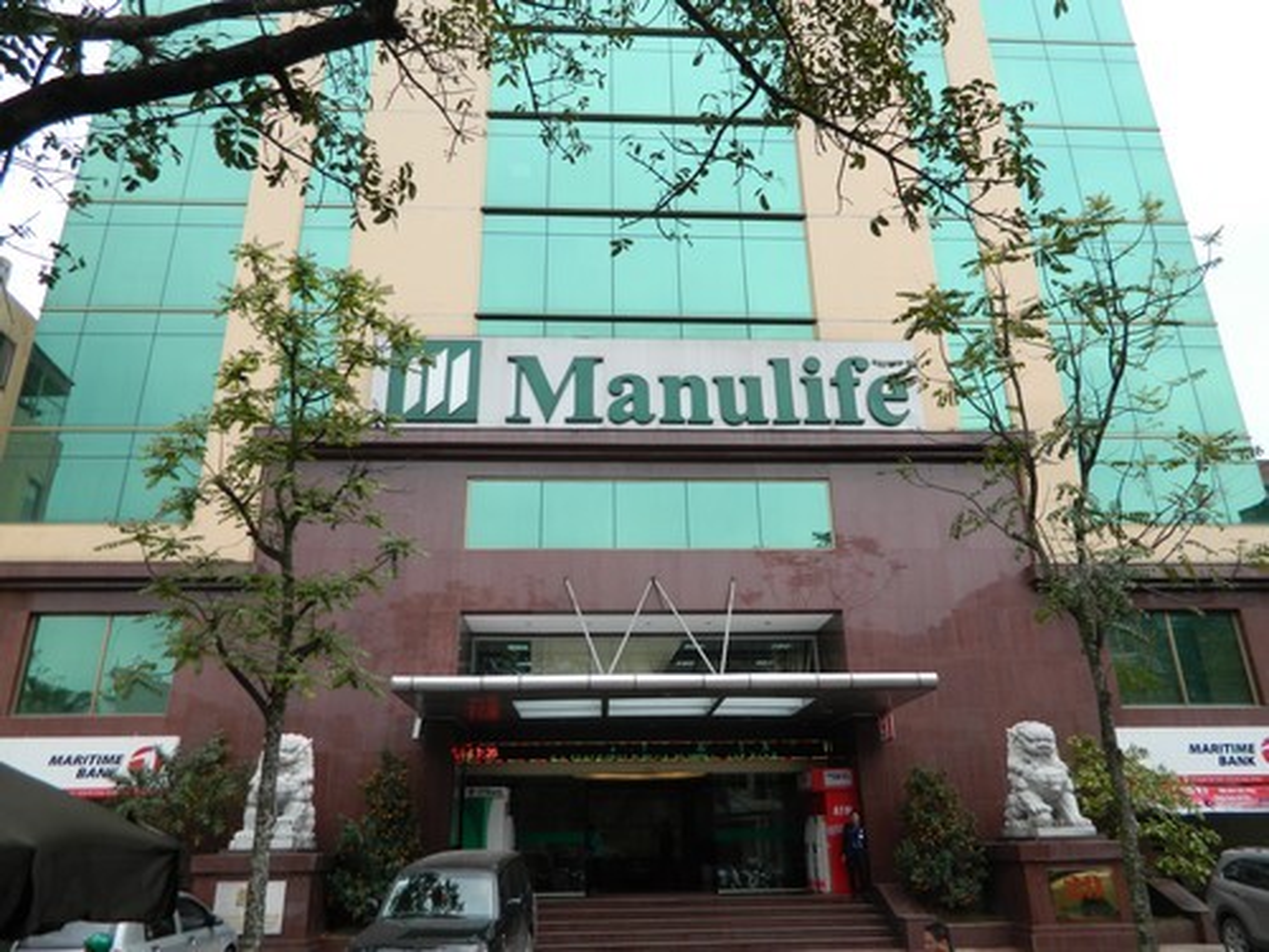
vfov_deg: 54.9
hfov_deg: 69.4
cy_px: 476
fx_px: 916
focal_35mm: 25
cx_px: 634
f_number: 3.1
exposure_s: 1/400
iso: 80
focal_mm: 4.5
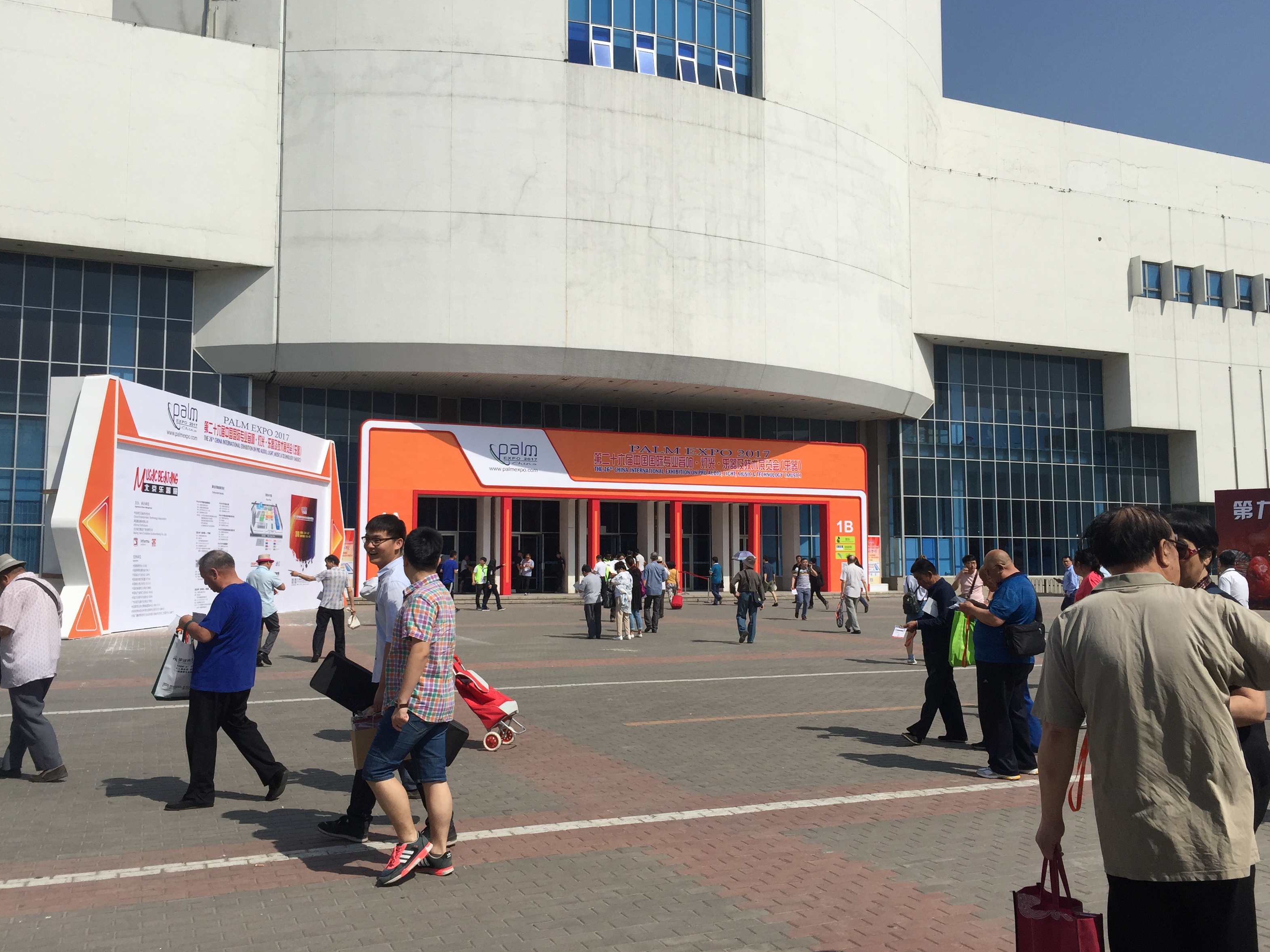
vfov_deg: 46.8
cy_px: 471
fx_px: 1101
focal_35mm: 30
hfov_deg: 60.0
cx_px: 645
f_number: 2.2
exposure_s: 1/3597
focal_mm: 4.15
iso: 32
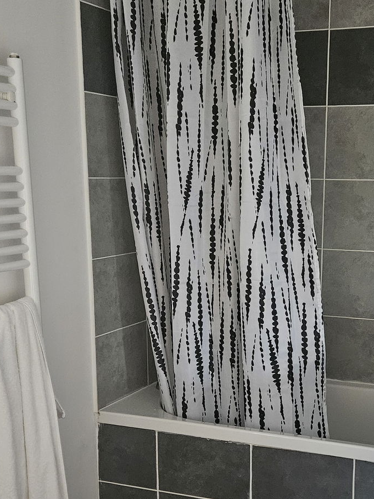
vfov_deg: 34.9
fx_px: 778
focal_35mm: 54
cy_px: 361
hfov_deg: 26.8
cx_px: 258
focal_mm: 5.4
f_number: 1.8
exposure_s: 1/100
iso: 1000
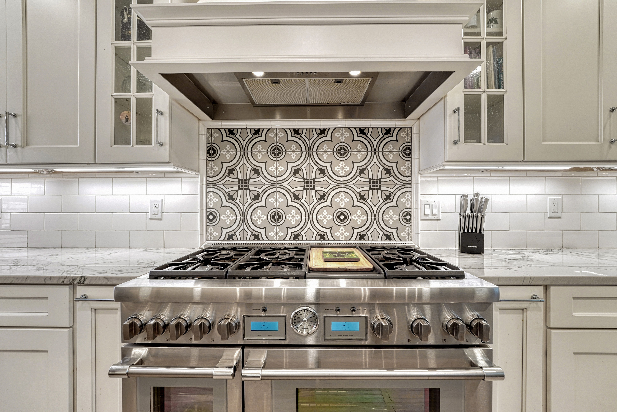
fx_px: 240
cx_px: 308
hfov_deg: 104.3
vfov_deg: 81.2
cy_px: 206
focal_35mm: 14
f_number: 8
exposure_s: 1/5
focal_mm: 14
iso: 400
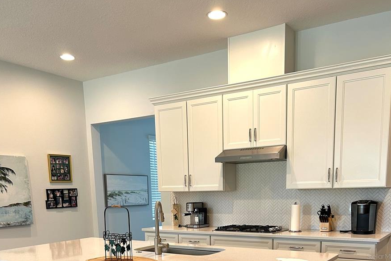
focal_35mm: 37
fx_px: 402
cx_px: 198
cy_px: 256
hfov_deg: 51.9
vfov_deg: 33.2
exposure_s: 1/120
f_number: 1.5
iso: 125
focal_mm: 5.7
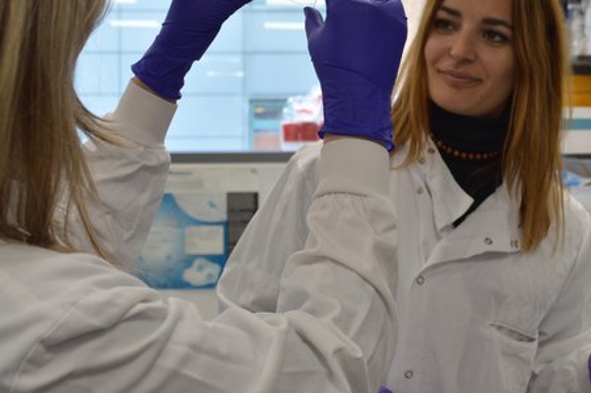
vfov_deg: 21.1
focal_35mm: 64
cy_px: 131
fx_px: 1050
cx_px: 338
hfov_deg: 31.4
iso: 400
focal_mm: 24
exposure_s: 1/100
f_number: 5
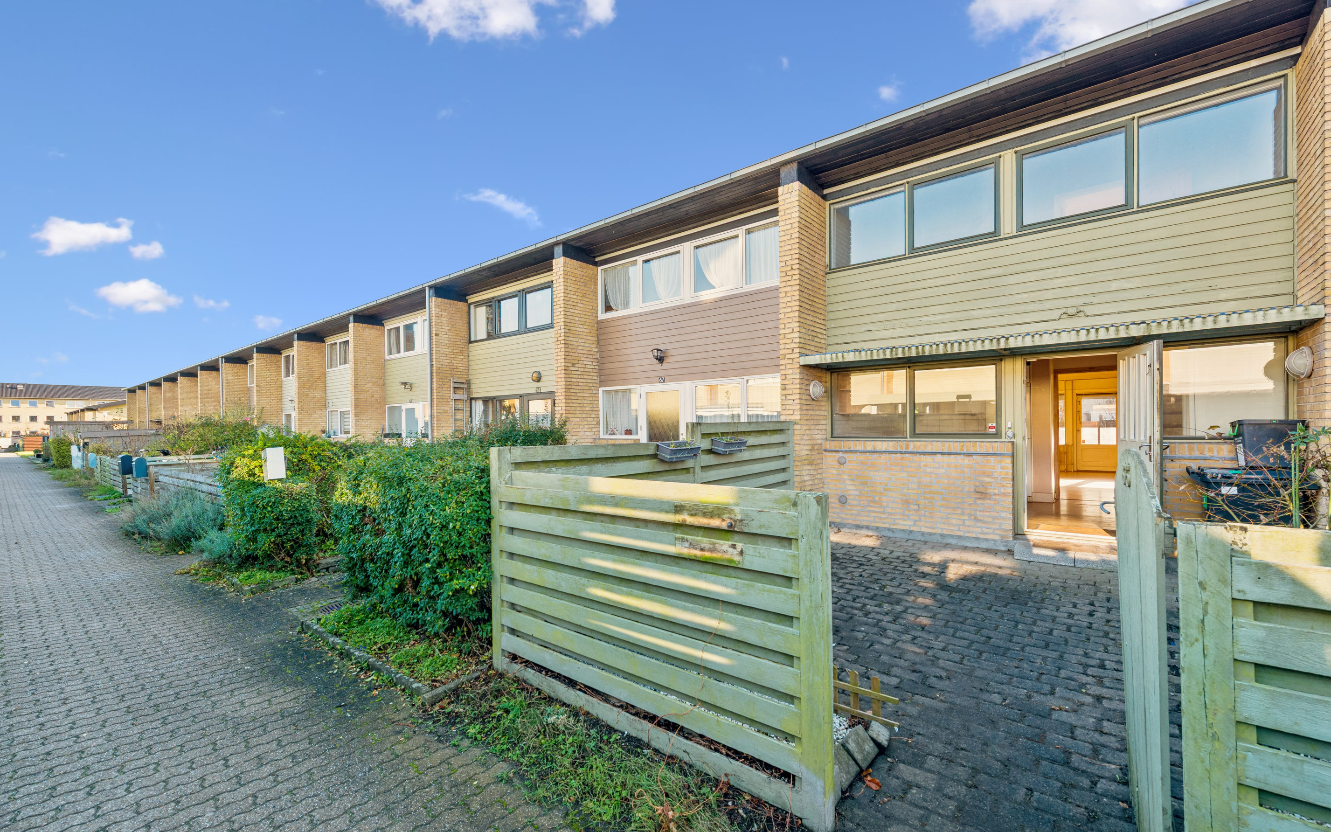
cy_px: 435
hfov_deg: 101.4
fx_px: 544
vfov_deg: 74.8
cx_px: 649
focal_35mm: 15
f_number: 9
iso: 200
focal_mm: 14
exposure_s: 1/40
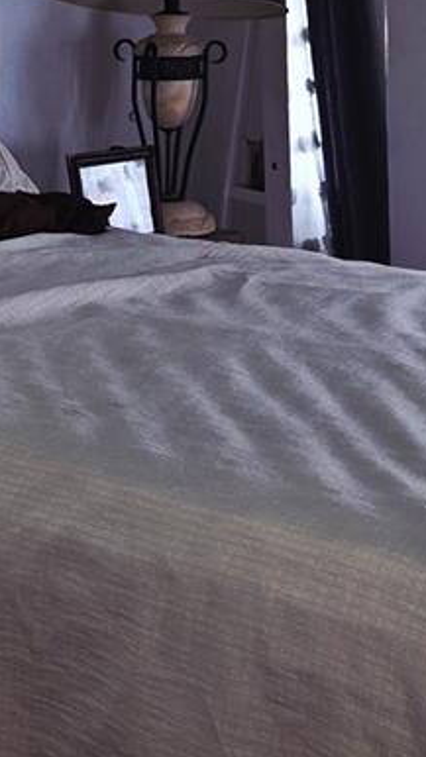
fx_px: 1567
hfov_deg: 14.9
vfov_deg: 27.1
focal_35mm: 78
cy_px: 273
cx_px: -92
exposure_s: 1/30
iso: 100
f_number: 1.7
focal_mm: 6.3
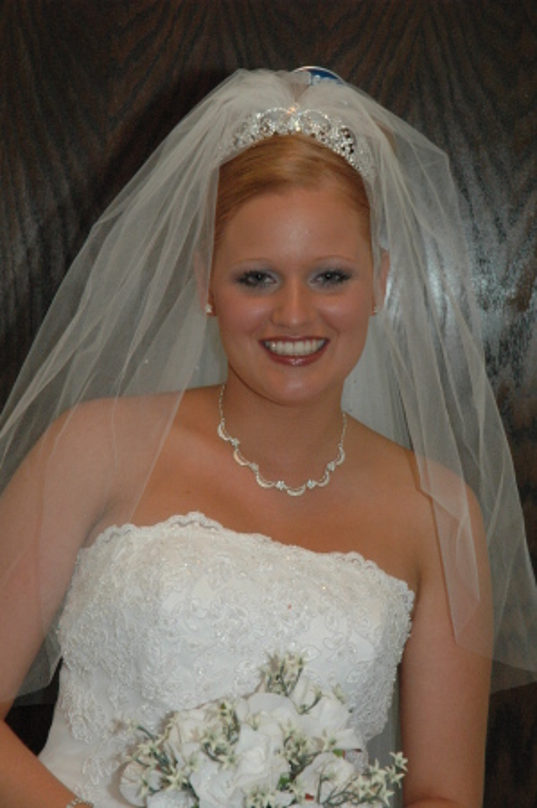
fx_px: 2355
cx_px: 268
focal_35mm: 105
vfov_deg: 19.5
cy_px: 404
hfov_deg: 13.0
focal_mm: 70
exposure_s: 1/60
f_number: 7.1
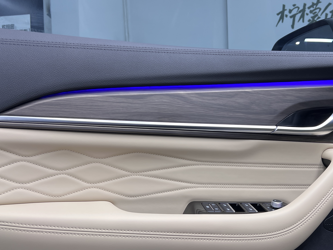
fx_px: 337
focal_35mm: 35
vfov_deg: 40.7
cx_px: 214
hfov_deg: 51.9
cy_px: 120
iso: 125
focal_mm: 5.7
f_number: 1.5
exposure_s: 1/100
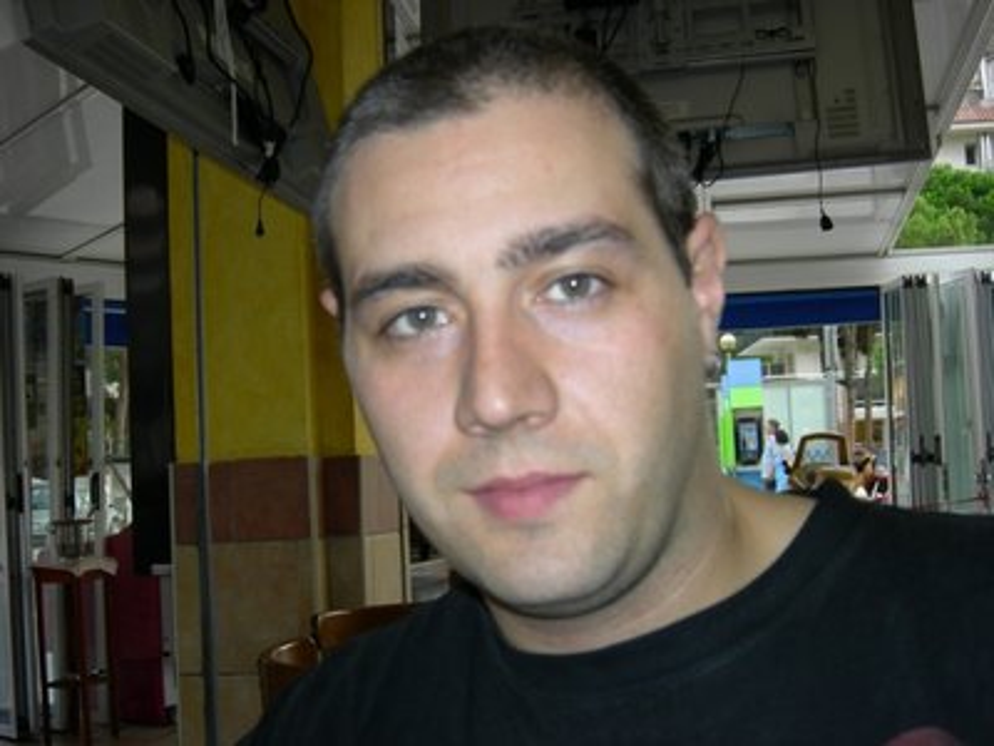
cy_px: 373
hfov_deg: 42.9
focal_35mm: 44
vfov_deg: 32.9
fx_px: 1263
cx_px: 497
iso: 64
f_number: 2.9
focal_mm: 9.1
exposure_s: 1/60.1
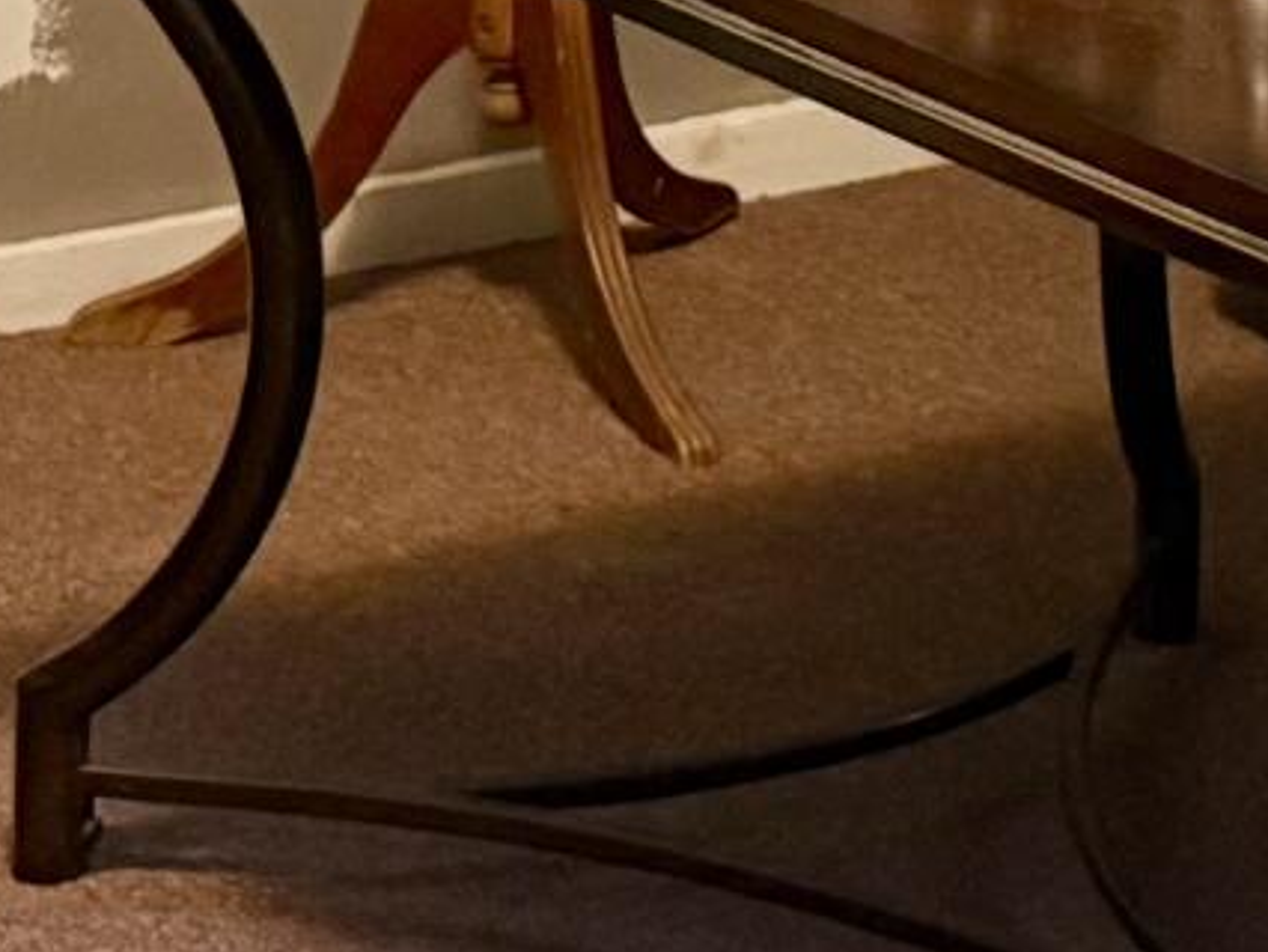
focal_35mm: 169
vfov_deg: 8.0
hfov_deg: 11.5
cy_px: -1496
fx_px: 6194
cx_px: 1423
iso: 640
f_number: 1.78
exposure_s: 1/40
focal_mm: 6.76
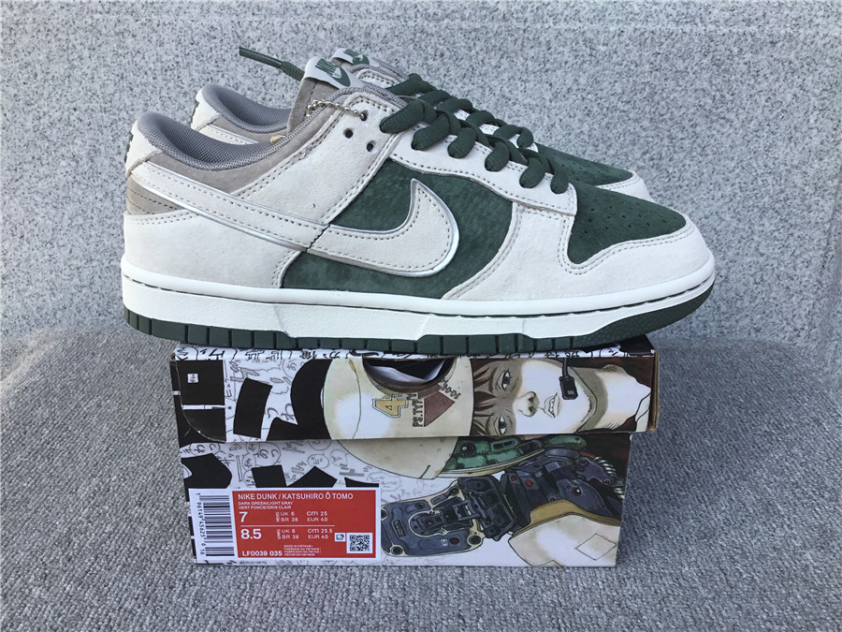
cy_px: 316
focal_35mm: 31
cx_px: 421
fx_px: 754
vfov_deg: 45.4
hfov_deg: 58.4
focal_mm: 3.3
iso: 25
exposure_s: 1/443
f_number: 2.4
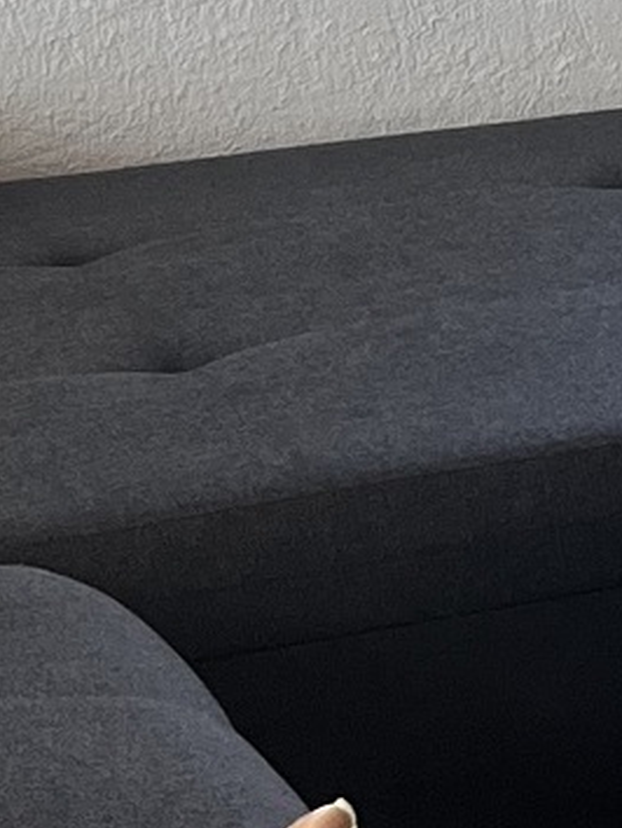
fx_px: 4499
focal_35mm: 188
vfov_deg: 10.4
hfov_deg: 7.3
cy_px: 44
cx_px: 1639
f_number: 1.6
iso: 125
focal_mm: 5.1
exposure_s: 1/121
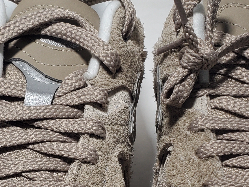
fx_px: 590
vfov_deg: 17.6
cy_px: 186
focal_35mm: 82
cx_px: 120
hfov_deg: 23.8
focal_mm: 4.3
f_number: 2.4
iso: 50
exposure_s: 1/206
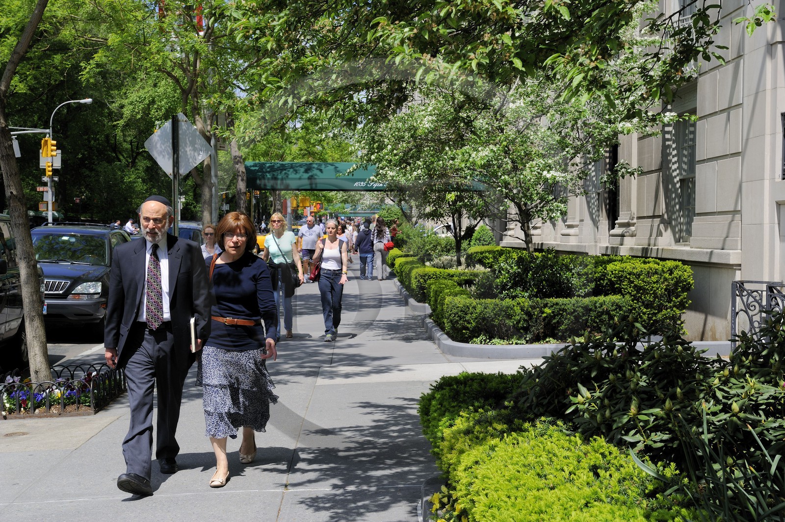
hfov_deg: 36.3
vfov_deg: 24.6
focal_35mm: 55
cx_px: 392
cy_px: 261
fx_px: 1198
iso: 200
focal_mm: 55
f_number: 9
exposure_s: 1/320
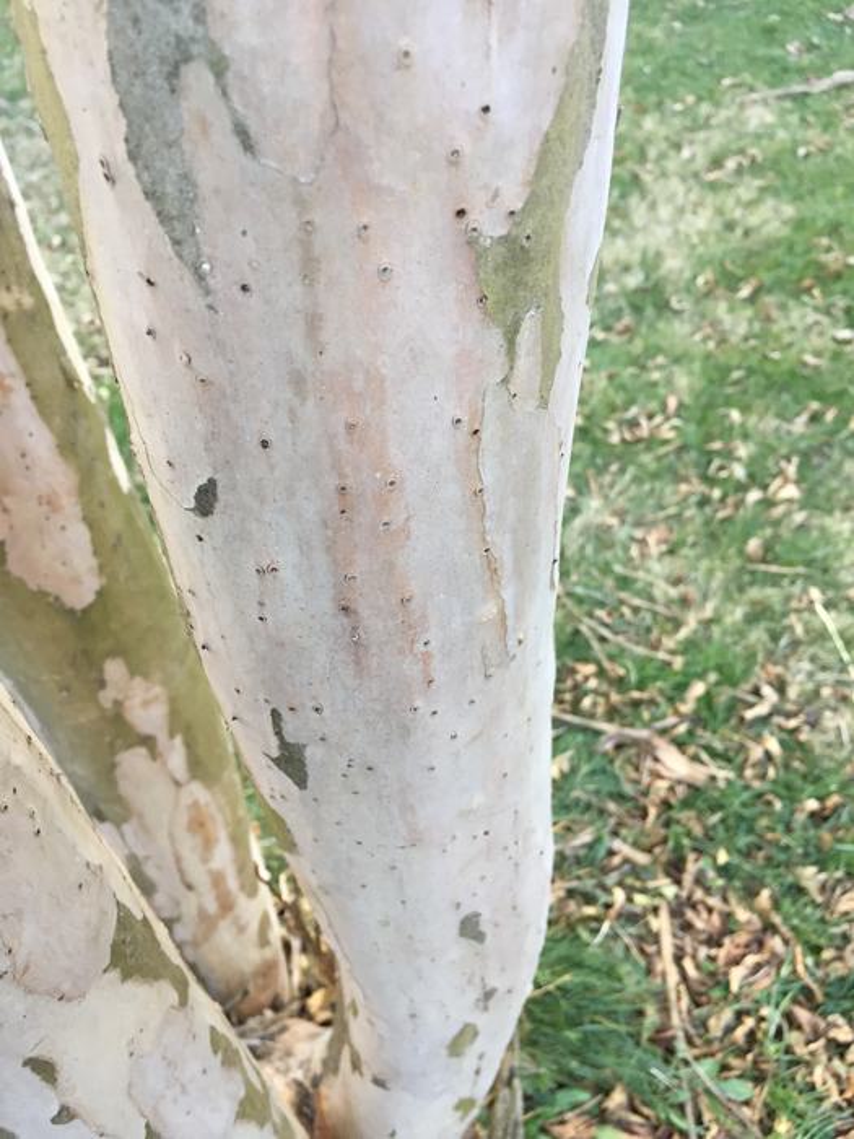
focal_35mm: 29
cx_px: 427
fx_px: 954
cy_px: 570
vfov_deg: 61.7
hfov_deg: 48.2
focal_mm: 4.15
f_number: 2.2
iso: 32
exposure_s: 1/40
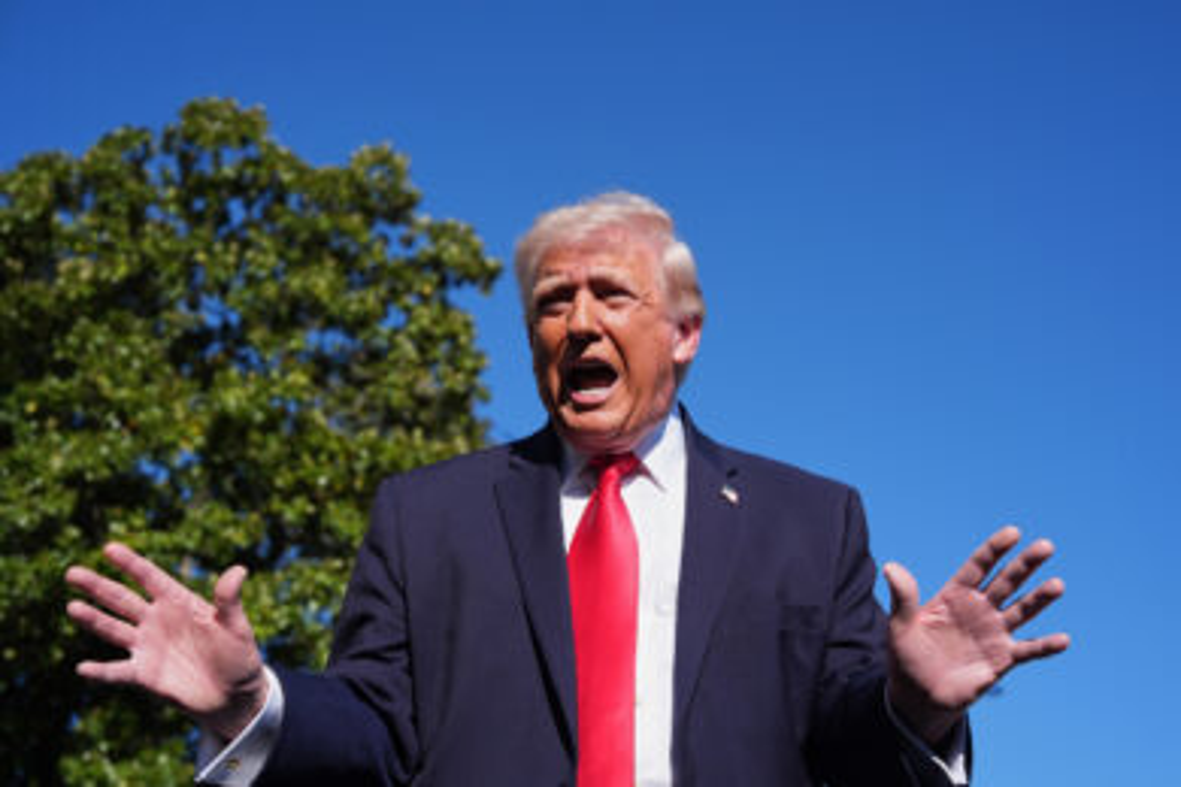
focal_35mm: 57
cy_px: 394
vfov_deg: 23.8
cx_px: 590
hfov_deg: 35.1
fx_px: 1870
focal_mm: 57
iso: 400
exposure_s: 1/2500
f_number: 5.6
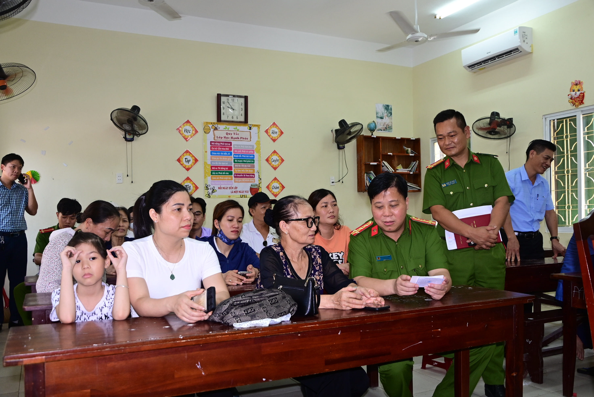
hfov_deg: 57.2
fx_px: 545
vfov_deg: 40.0
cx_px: 297
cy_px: 198
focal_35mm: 33
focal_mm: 22
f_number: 5
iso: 640
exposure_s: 1/200
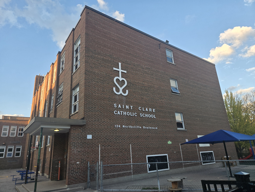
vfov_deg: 58.9
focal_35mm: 23
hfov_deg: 73.9
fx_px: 169
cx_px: 128
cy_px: 96
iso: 80
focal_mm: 5.4
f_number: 1.8
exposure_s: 1/679
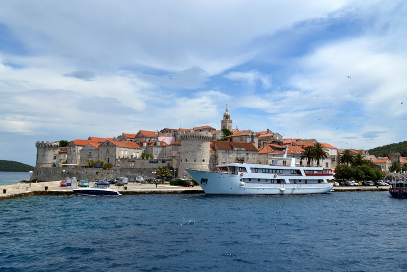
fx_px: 339
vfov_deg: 43.6
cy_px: 136
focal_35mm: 30
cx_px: 204
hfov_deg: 61.9
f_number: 8
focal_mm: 20
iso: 100
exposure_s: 1/250
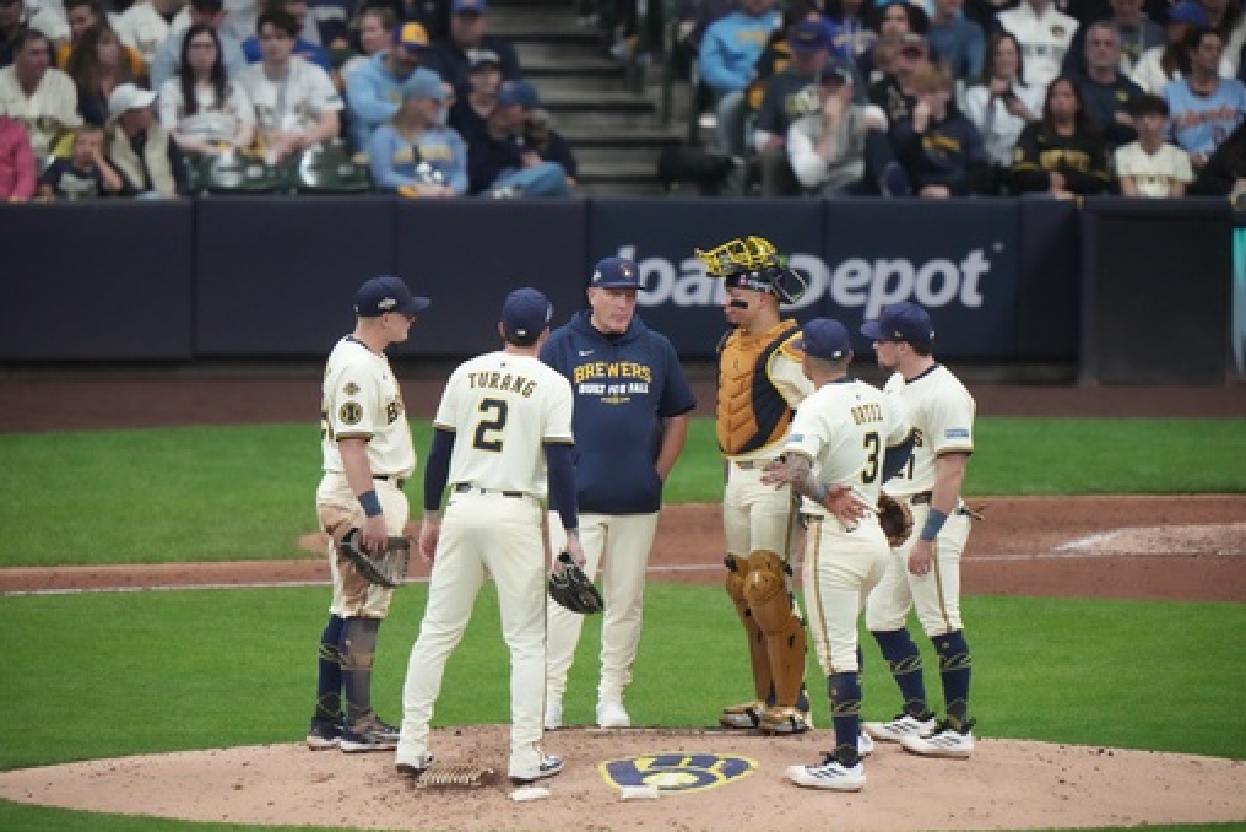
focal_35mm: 806
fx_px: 27903
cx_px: 623
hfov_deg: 2.6
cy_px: 416
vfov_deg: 1.7
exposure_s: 1/1600
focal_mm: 800
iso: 10000
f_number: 5.6
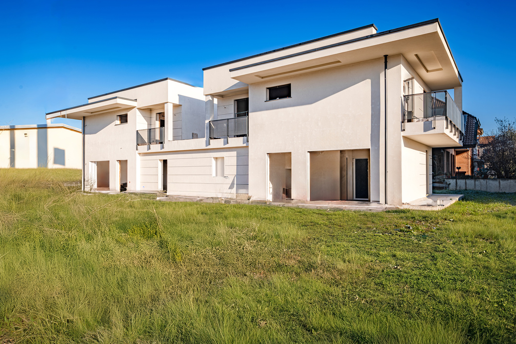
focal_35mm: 24
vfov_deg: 53.1
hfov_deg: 73.7
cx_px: 258
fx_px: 344
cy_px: 172
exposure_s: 1/500
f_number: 10
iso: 64
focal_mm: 24
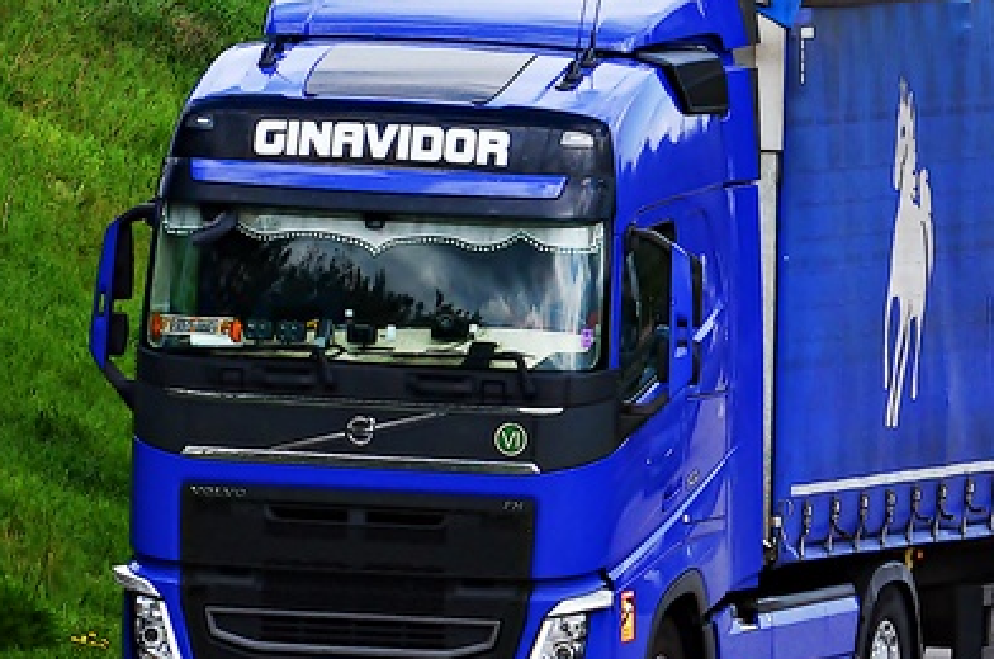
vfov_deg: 1.7
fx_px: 21915
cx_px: 677
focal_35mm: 795
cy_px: 269
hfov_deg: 2.6
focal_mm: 260
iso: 800
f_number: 10
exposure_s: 1/1250
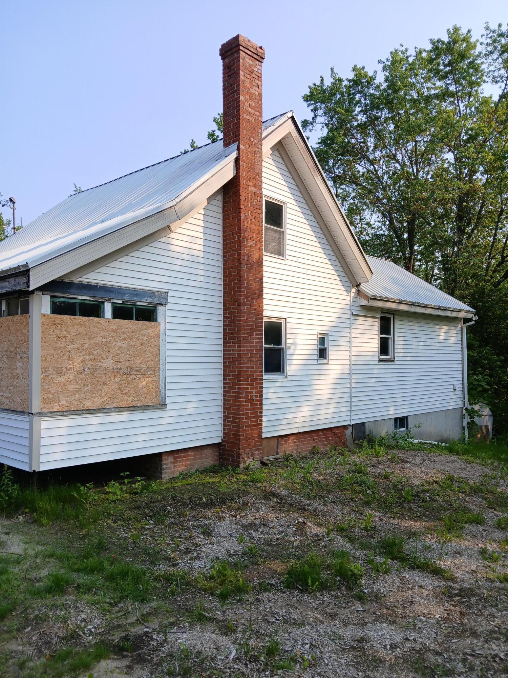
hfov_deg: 53.1
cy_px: 339
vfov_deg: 67.3
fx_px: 509
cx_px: 254
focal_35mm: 26
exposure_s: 1/423
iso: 20
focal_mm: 3.98
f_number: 1.8
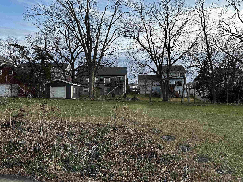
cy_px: 87
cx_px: 143
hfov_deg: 59.6
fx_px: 211
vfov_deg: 46.8
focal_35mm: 30
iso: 80
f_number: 1.78
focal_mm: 6.86
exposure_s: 1/2591
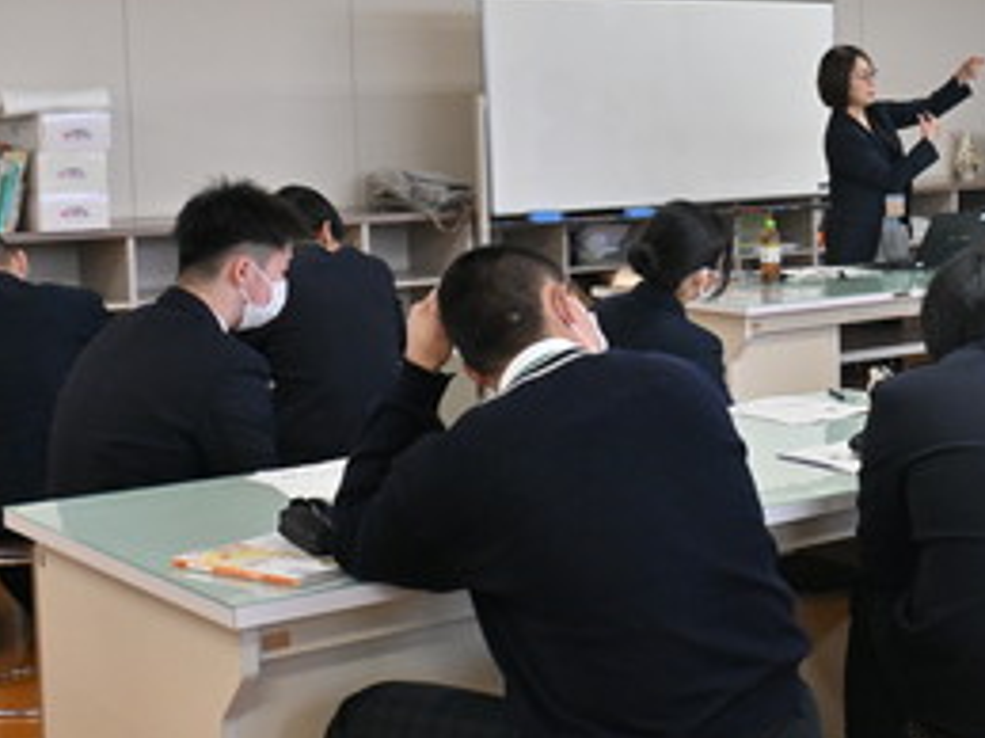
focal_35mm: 68
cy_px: 264
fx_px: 1934
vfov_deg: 21.5
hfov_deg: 26.9
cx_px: 1004
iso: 1000
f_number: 5.6
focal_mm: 23
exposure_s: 1/125
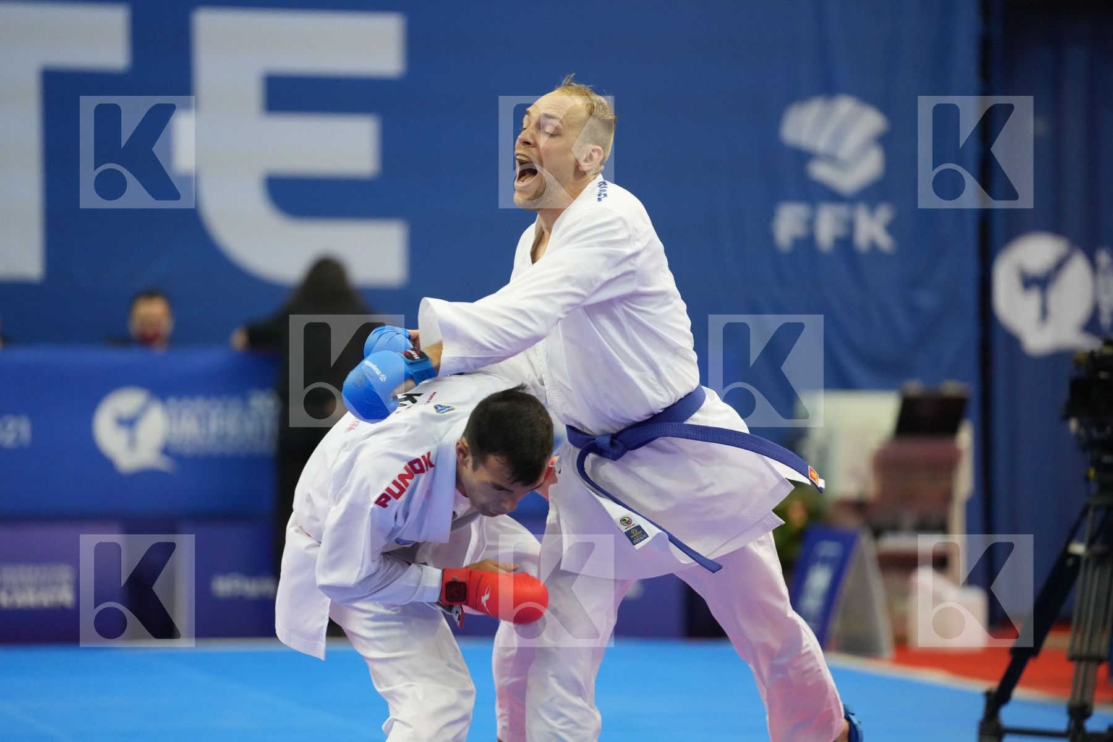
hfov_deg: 10.3
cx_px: 556
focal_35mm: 200
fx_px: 6183
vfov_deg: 6.9
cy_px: 371
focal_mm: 200
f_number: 2.8
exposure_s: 1/1000
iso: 4000
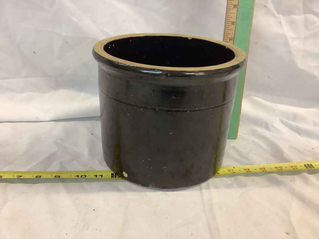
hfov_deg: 58.4
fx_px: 286
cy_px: 120
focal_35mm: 31
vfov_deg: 45.4
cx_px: 160
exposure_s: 1/60
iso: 200
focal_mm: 3.3
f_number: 2.4
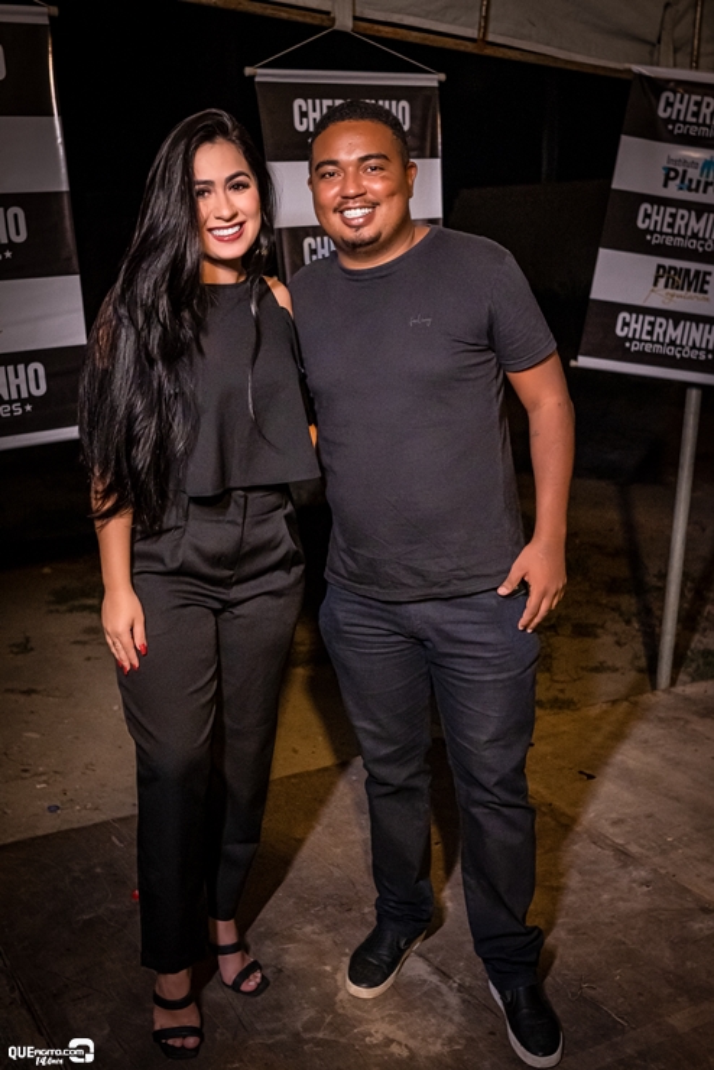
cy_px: 535
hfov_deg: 36.9
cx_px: 357
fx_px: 1071
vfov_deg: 53.1
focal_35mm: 36
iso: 2500
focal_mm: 24
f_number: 2.5
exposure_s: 1/500
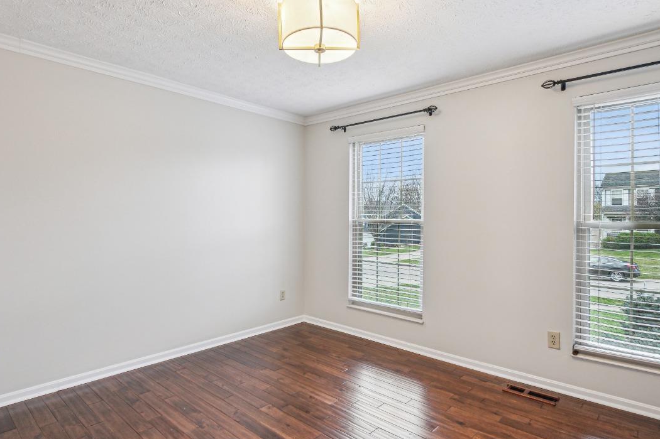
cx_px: 344
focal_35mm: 20
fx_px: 366
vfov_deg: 61.8
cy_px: 233
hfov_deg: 84.0
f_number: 8
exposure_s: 1/100
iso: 400
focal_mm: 14
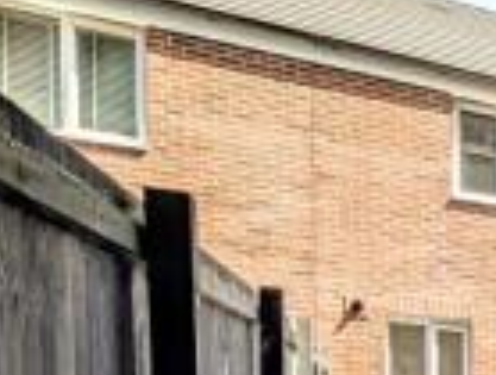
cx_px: 853
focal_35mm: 50
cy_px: 470
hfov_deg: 23.5
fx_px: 718
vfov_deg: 25.7
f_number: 1.7
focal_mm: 2.02
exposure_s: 1/1272
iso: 47
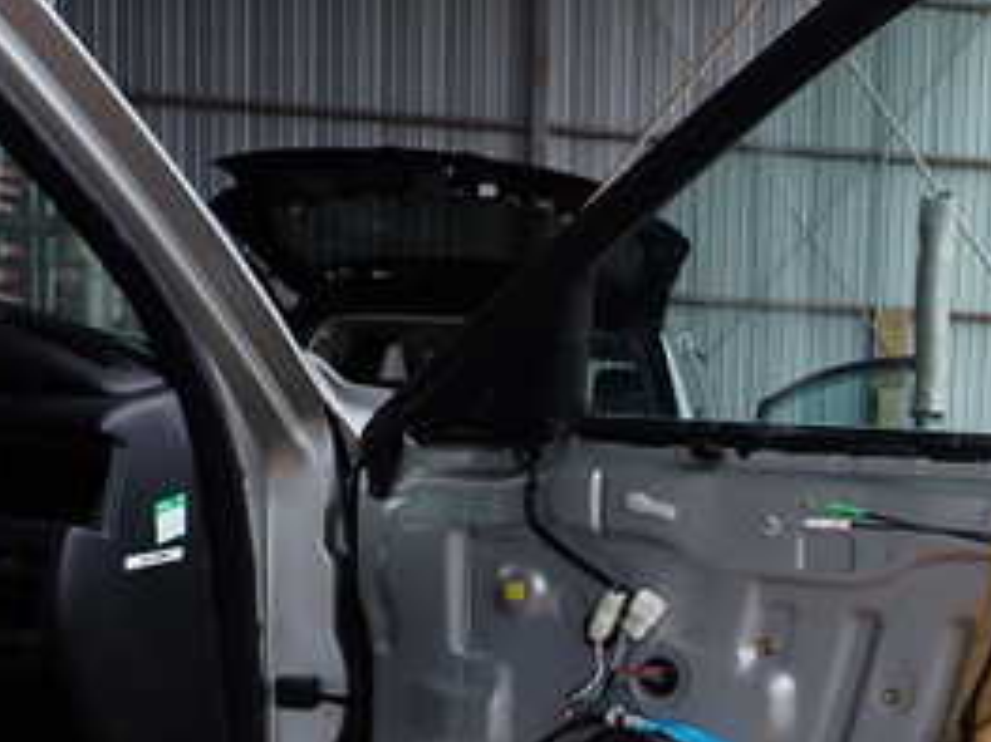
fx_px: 1631
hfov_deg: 30.4
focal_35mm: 57
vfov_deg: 25.3
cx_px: 1081
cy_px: 573
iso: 100
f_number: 2.8
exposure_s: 1/160
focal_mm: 4.5
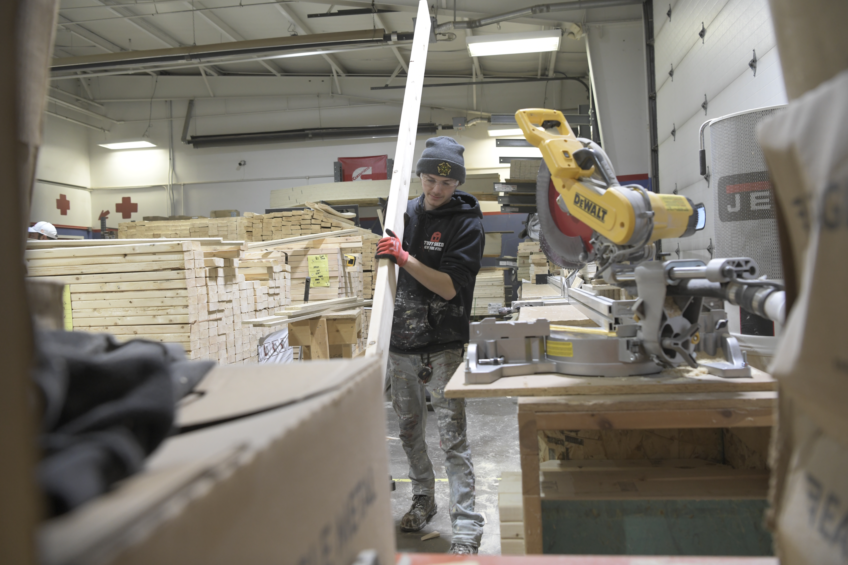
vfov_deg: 43.6
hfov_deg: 61.9
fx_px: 707
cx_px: 424
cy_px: 282
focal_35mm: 30
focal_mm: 30
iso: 2000
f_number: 4
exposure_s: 1/200
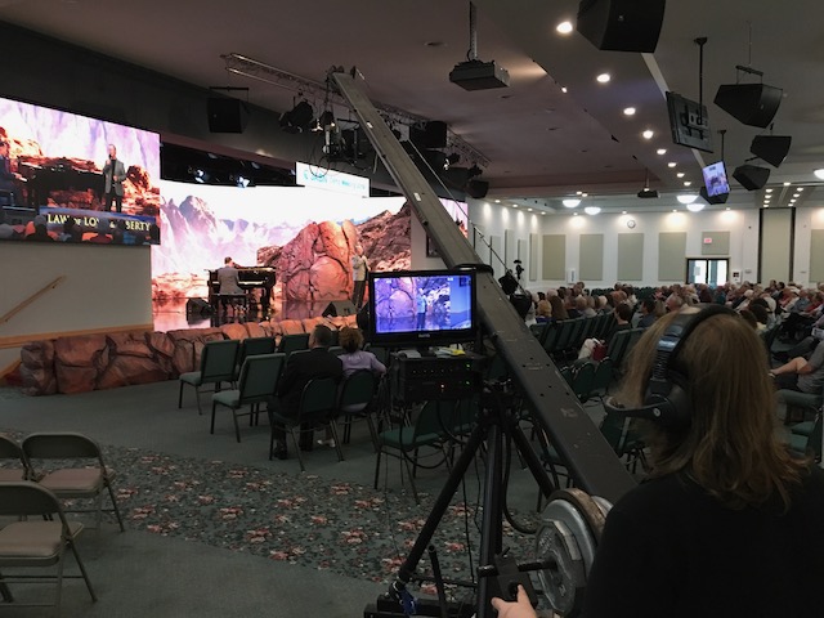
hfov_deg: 61.7
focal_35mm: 29
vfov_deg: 48.2
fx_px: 690
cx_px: 412
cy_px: 309
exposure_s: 1/30
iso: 200
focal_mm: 4.15
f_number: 2.2
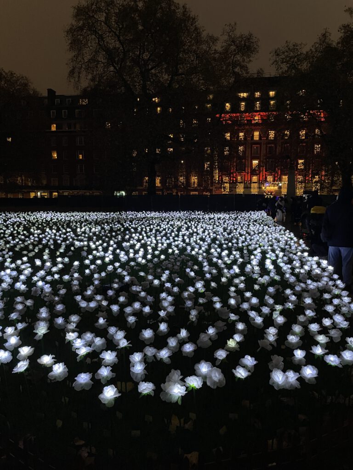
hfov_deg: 53.1
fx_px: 354
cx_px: 176
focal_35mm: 26
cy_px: 235
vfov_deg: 67.3
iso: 320
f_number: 1.6
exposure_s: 1/60
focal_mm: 4.2
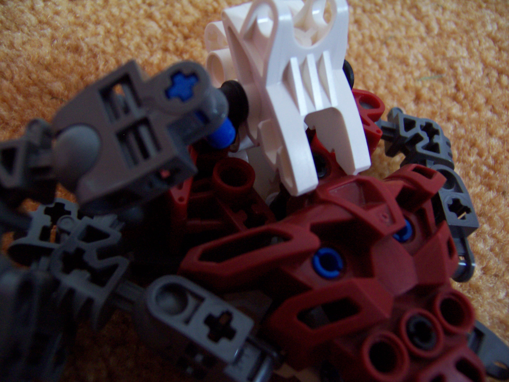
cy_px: 191
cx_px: 254
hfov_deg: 55.4
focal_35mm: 33
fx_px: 485
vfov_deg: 42.9
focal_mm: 5.5
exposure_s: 1/8
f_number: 2.8
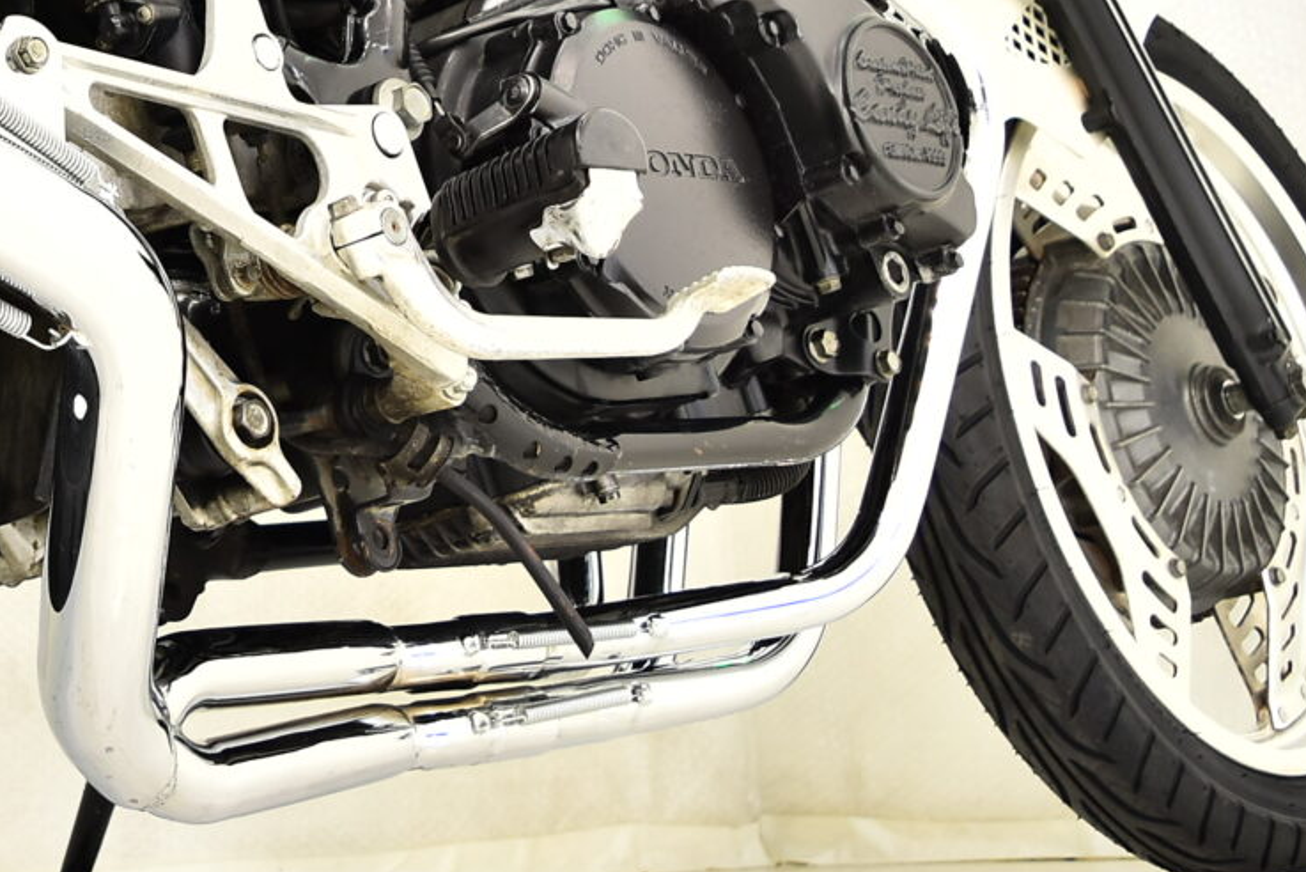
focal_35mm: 86
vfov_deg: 15.5
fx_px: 3121
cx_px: -117
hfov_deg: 22.4
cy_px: -58
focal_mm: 22
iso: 100
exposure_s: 1/13
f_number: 3.8
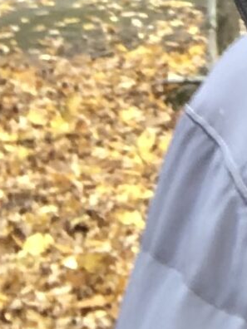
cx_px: 669
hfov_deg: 6.7
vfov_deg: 8.4
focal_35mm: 207
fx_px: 1969
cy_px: -585
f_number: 2.2
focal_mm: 2.87
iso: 64
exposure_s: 1/120
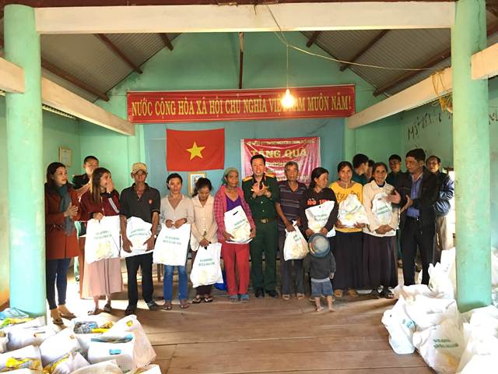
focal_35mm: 29
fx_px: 417
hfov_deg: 61.7
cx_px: 249
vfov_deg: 48.2
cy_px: 187
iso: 100
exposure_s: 1/8
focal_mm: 4.15
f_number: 2.2
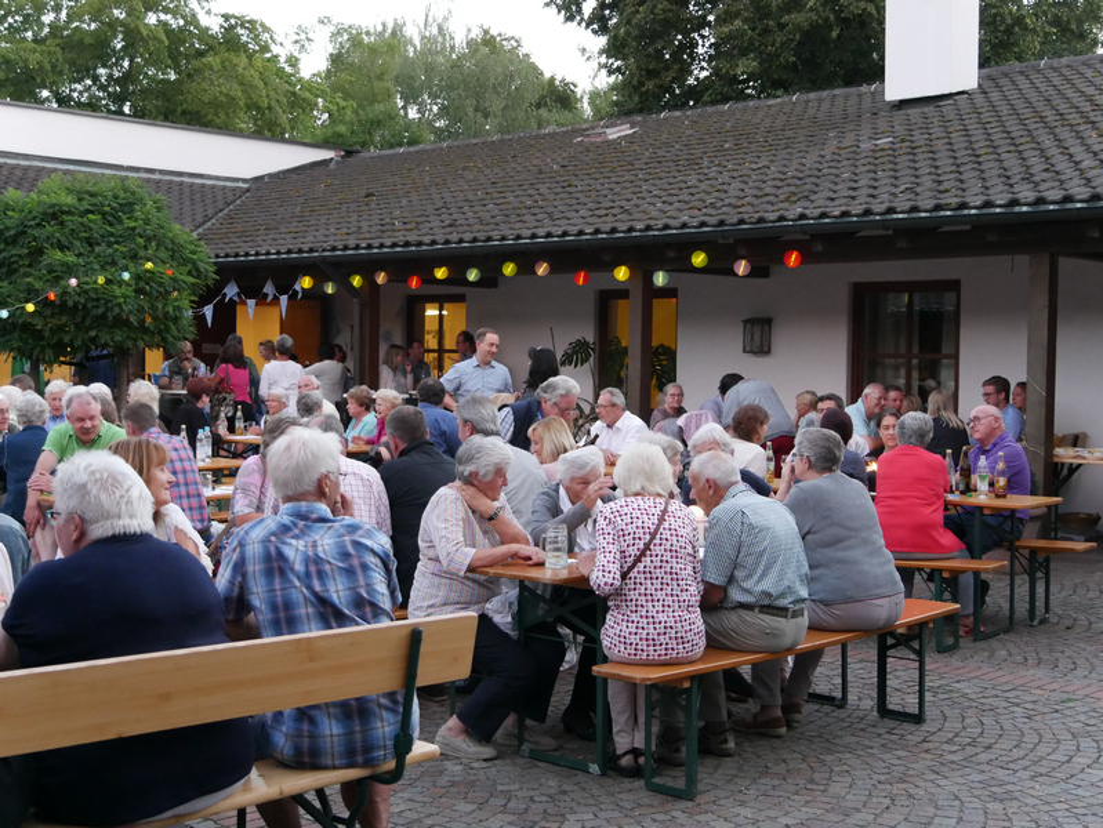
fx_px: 1530
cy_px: 414
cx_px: 552
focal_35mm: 48
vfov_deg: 30.3
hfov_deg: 39.6
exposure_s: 1/60
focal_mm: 24
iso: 2500
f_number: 4.1
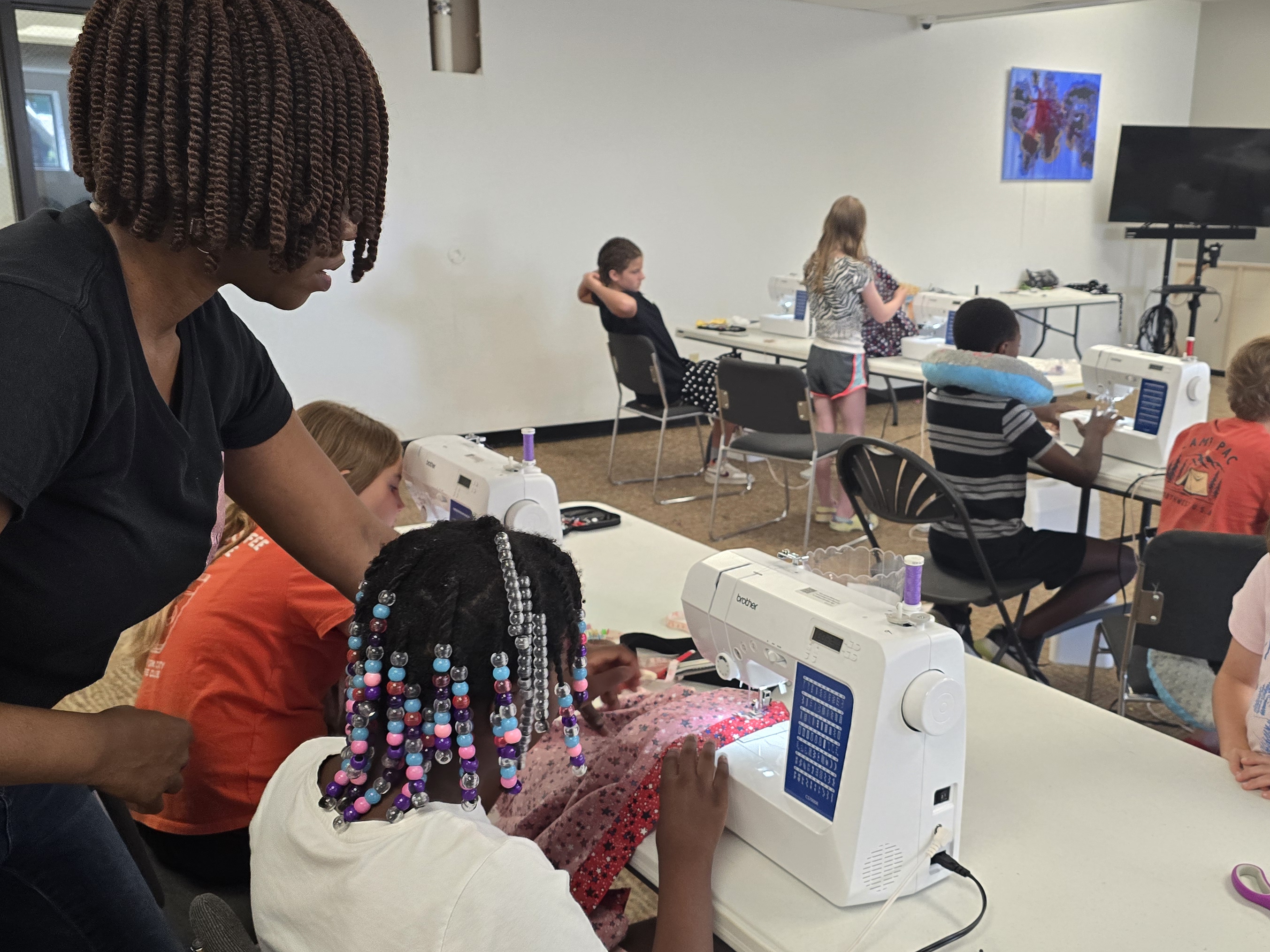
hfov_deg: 53.5
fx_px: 1247
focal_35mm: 34
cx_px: 781
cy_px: 529
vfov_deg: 41.7
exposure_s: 1/120
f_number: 1.7
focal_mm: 6.3
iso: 250
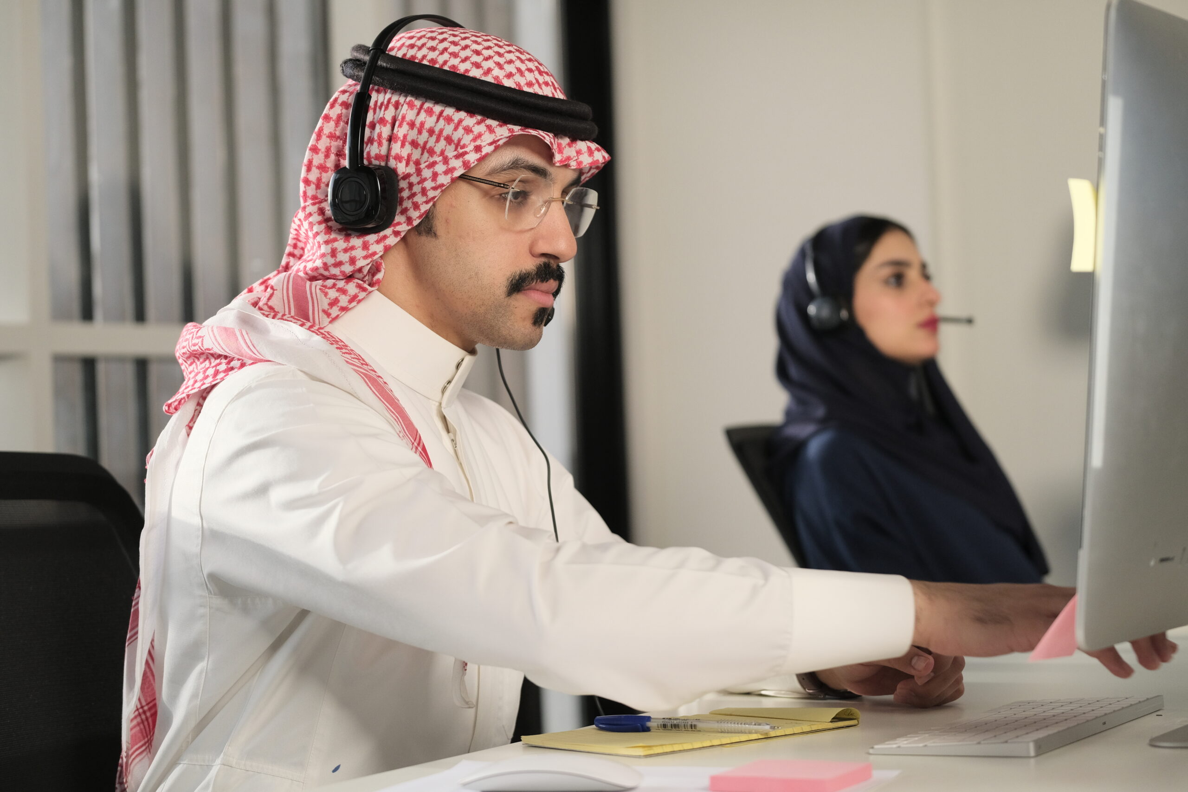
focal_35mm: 92
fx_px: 3036
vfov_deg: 14.9
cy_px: 396
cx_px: 594
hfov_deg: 22.1
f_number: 2.8
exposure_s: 1/250
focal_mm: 61
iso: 1000
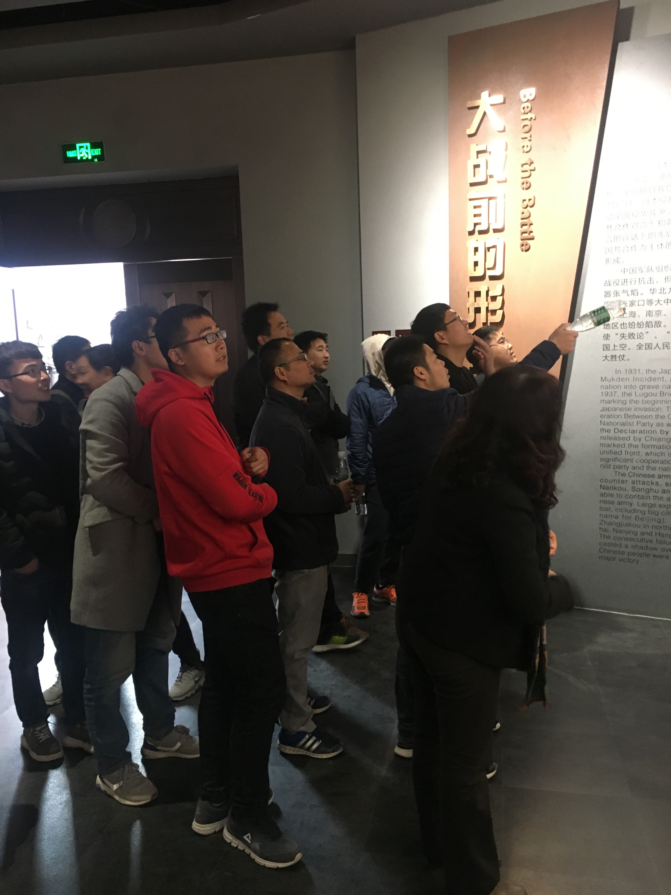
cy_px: 448
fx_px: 750
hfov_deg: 48.2
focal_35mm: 29
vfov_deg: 61.7
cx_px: 336
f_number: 2.2
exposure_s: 1/20
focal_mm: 4.15
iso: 200
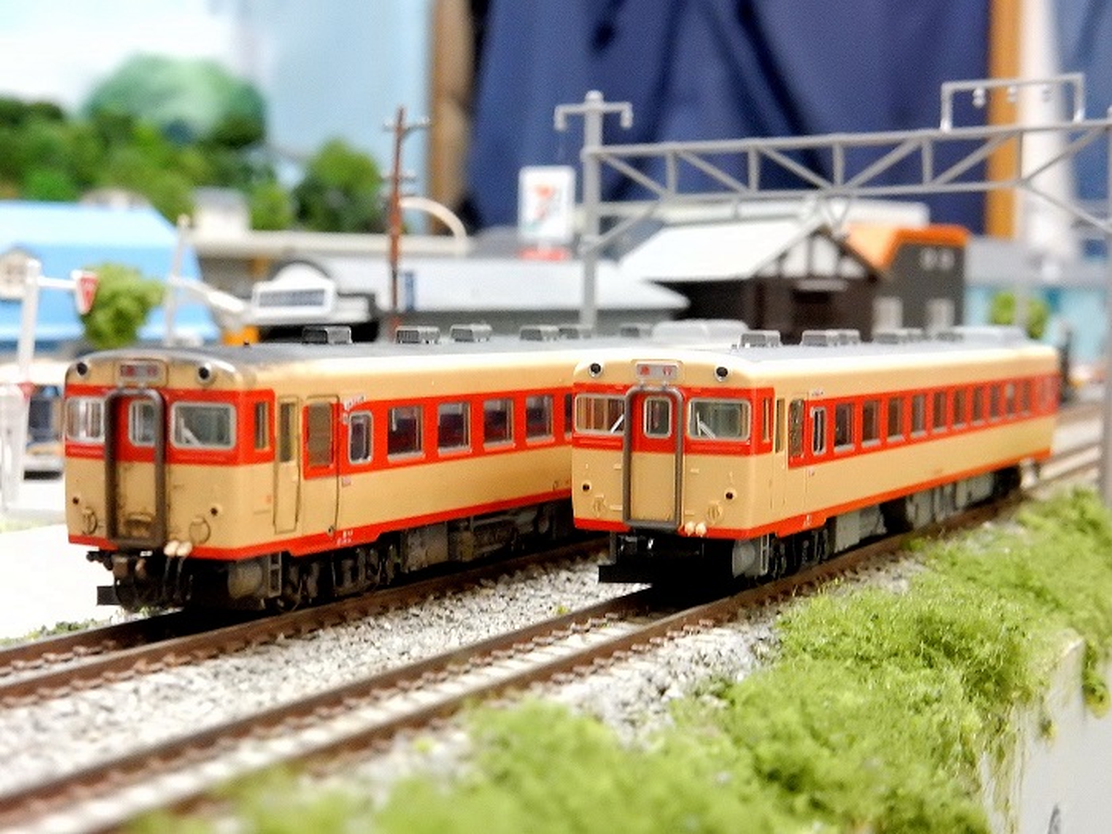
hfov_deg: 32.2
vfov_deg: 24.4
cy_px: 417
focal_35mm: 60
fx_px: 1927
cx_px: 556
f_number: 4.5
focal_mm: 10.7
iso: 1600
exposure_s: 1/13
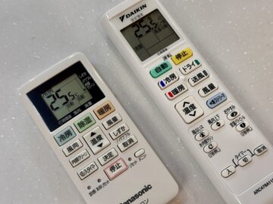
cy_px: 102
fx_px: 379
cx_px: 136
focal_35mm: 48
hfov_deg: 39.7
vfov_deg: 30.3
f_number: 1.78
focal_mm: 6.86
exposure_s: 1/100
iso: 50
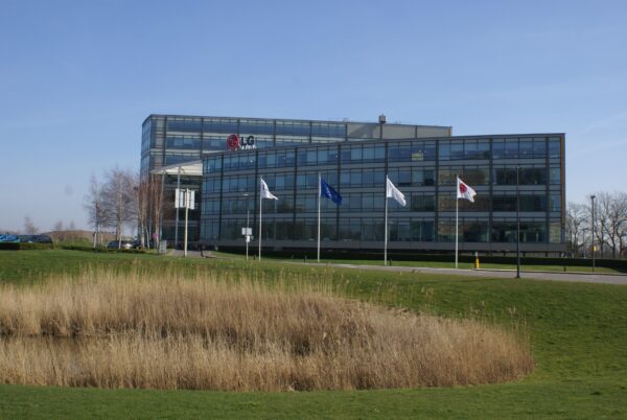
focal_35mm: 33
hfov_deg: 57.2
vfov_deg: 40.1
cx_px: 314
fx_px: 576
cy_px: 210
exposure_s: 1/160
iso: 100
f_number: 10
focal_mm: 22
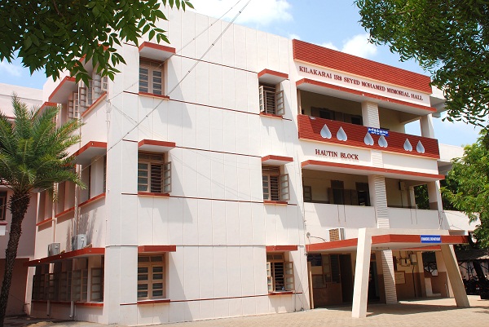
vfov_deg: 36.9
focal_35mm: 36
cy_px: 164
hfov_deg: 53.1
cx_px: 244
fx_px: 489
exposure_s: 1/80
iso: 160
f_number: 13
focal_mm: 24
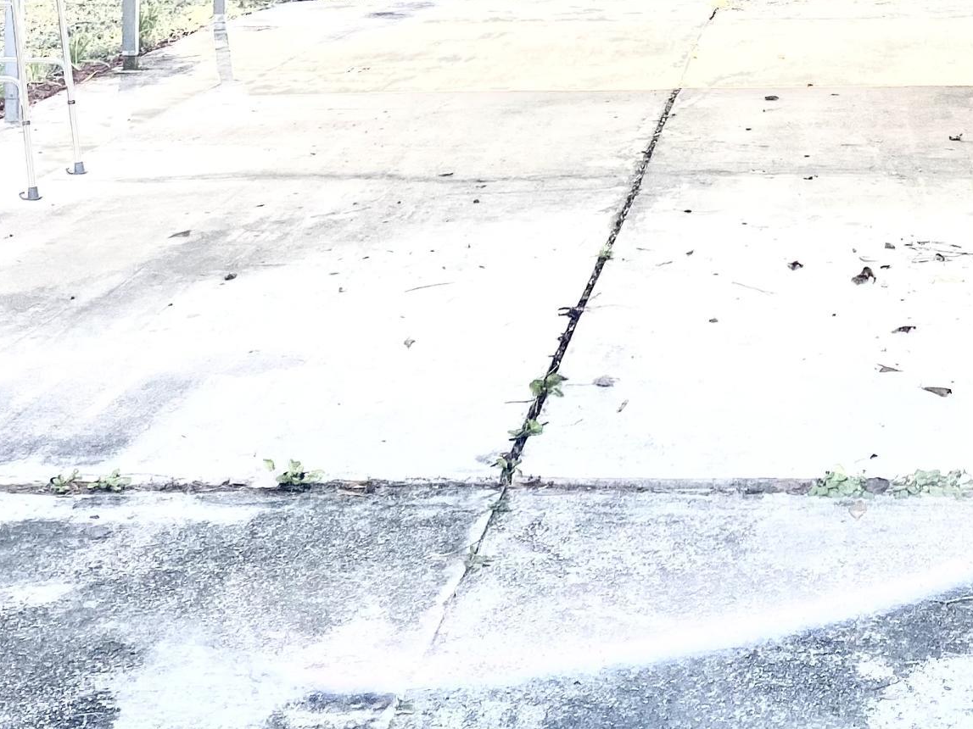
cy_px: -160
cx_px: 707
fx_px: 1911
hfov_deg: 28.2
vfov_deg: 20.2
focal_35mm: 68
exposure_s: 1/1727
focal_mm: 4.25
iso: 32
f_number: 1.8
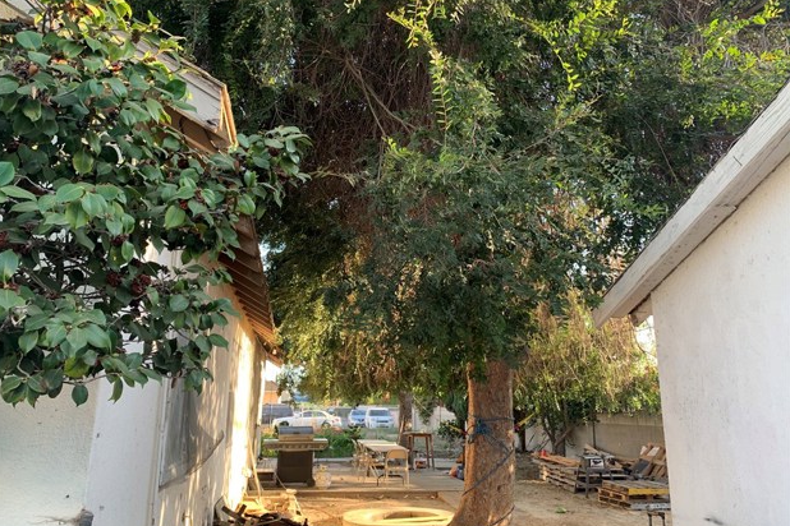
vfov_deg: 46.4
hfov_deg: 65.5
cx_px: 382
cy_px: 254
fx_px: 614
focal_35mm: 28
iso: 32
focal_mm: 4.25
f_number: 1.8
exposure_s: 1/122
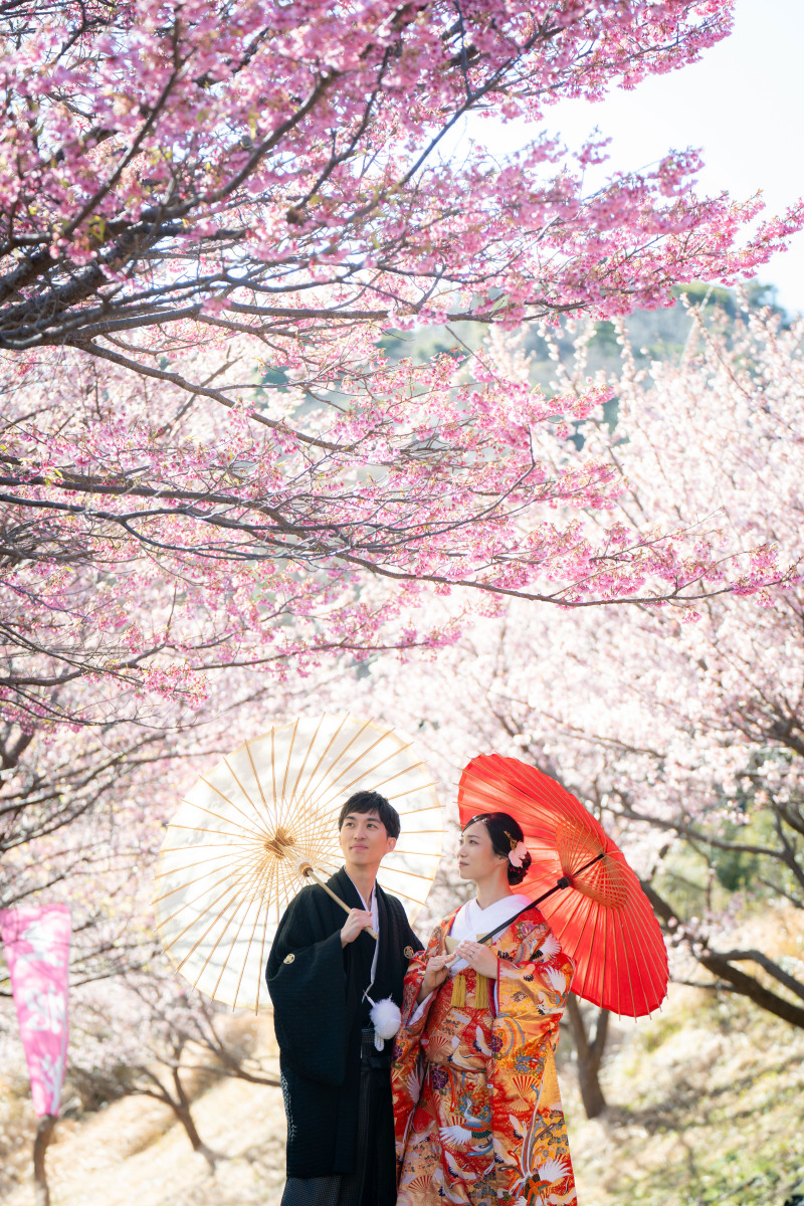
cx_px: 402
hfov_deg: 16.1
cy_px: 603
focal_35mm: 85
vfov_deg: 23.9
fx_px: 2847
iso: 200
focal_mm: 85
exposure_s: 1/500
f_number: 2.8
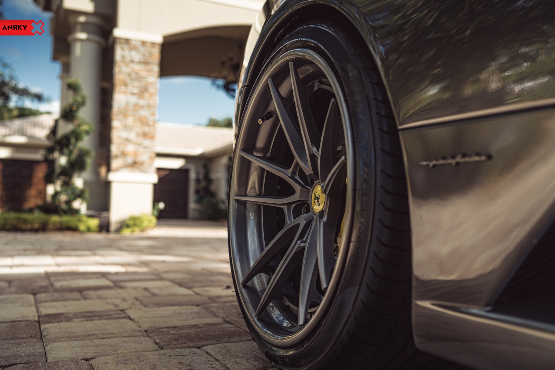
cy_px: 191
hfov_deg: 51.9
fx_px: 571
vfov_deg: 36.0
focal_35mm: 37
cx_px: 289
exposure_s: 1/320
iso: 100
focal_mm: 35
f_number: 2.8
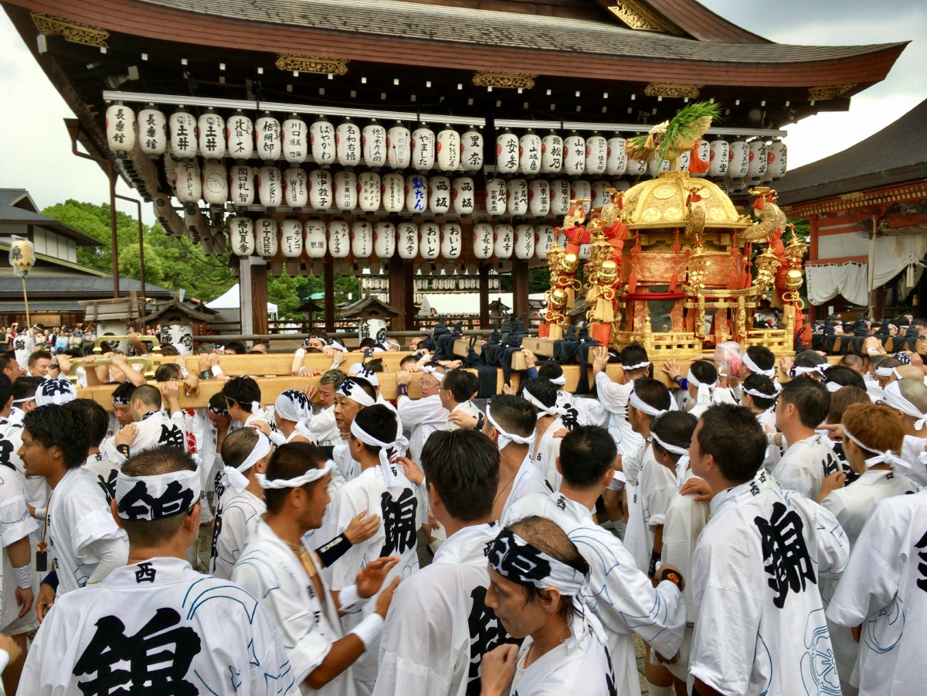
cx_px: 464
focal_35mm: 29
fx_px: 777
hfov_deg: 61.7
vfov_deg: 48.2
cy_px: 348
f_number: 2.2
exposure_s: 1/120
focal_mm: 4.15
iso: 25
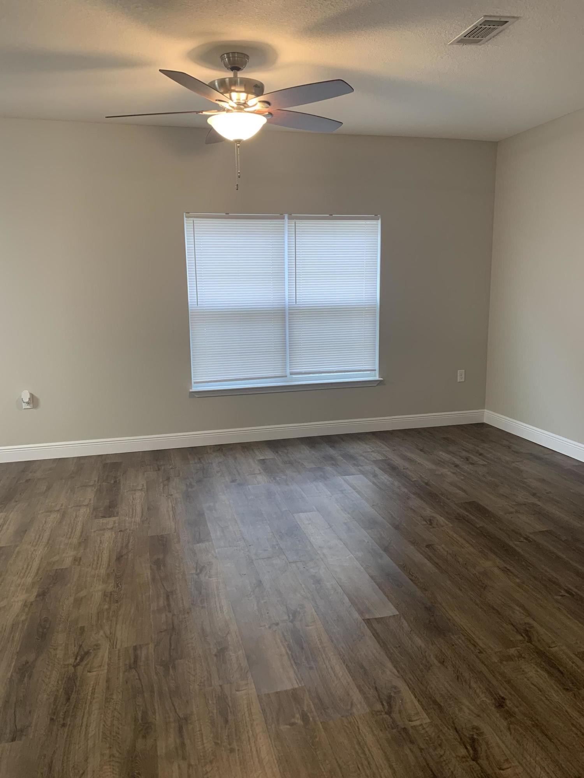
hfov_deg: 53.1
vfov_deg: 67.3
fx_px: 585
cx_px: 292
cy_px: 389
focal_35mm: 26
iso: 100
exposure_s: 1/60
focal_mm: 4.25
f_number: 1.8
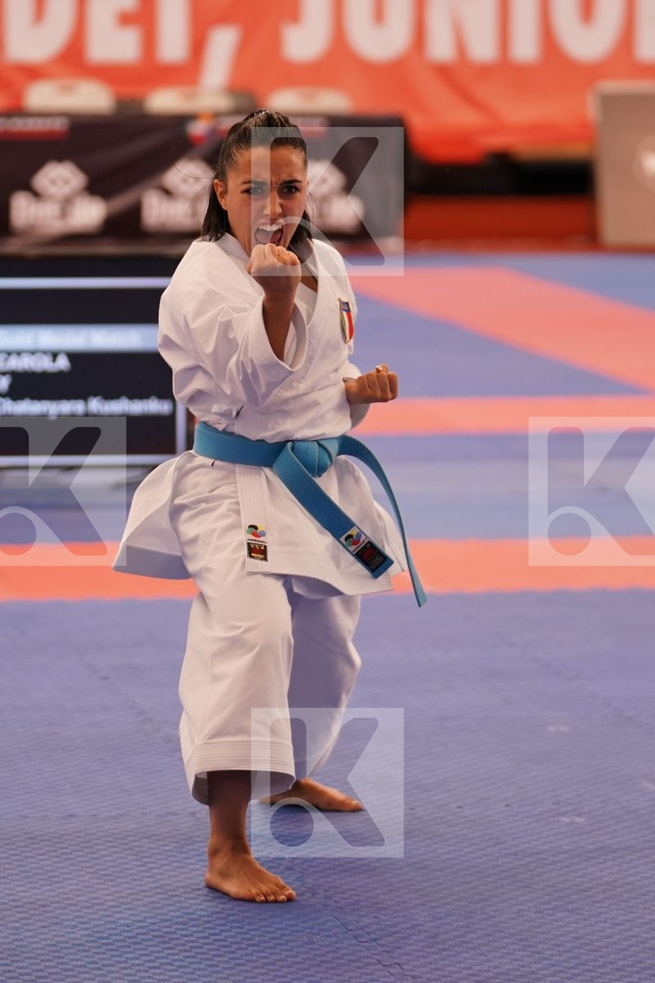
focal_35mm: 169
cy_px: 492
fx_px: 4612
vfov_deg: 12.2
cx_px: 328
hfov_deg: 8.1
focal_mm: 113
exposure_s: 1/500
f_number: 2.8
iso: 1000
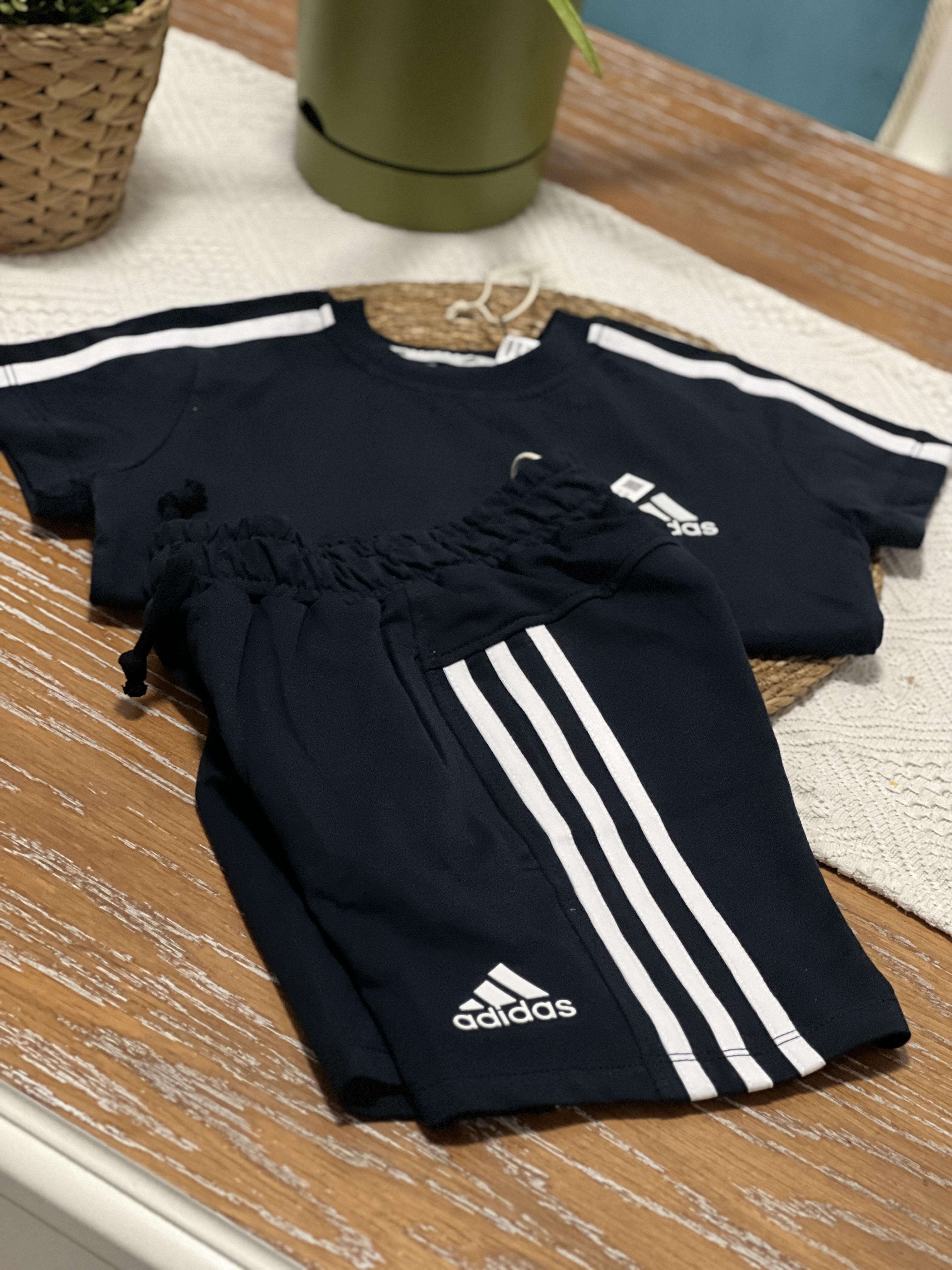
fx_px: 2824
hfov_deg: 19.1
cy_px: 635
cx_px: 476
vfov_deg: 25.3
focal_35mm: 77
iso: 400
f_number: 2.8
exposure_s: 1/20
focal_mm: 9
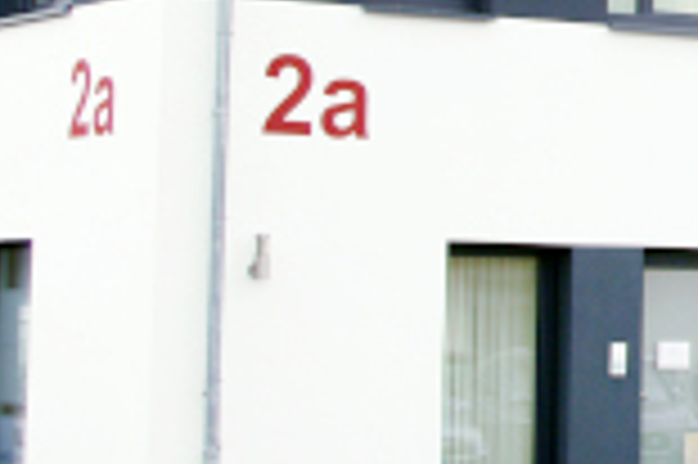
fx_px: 2770
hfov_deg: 13.5
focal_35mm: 143
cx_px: 1076
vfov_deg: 9.4
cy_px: -113
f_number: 4.5
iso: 200
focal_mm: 23.13
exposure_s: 1/90
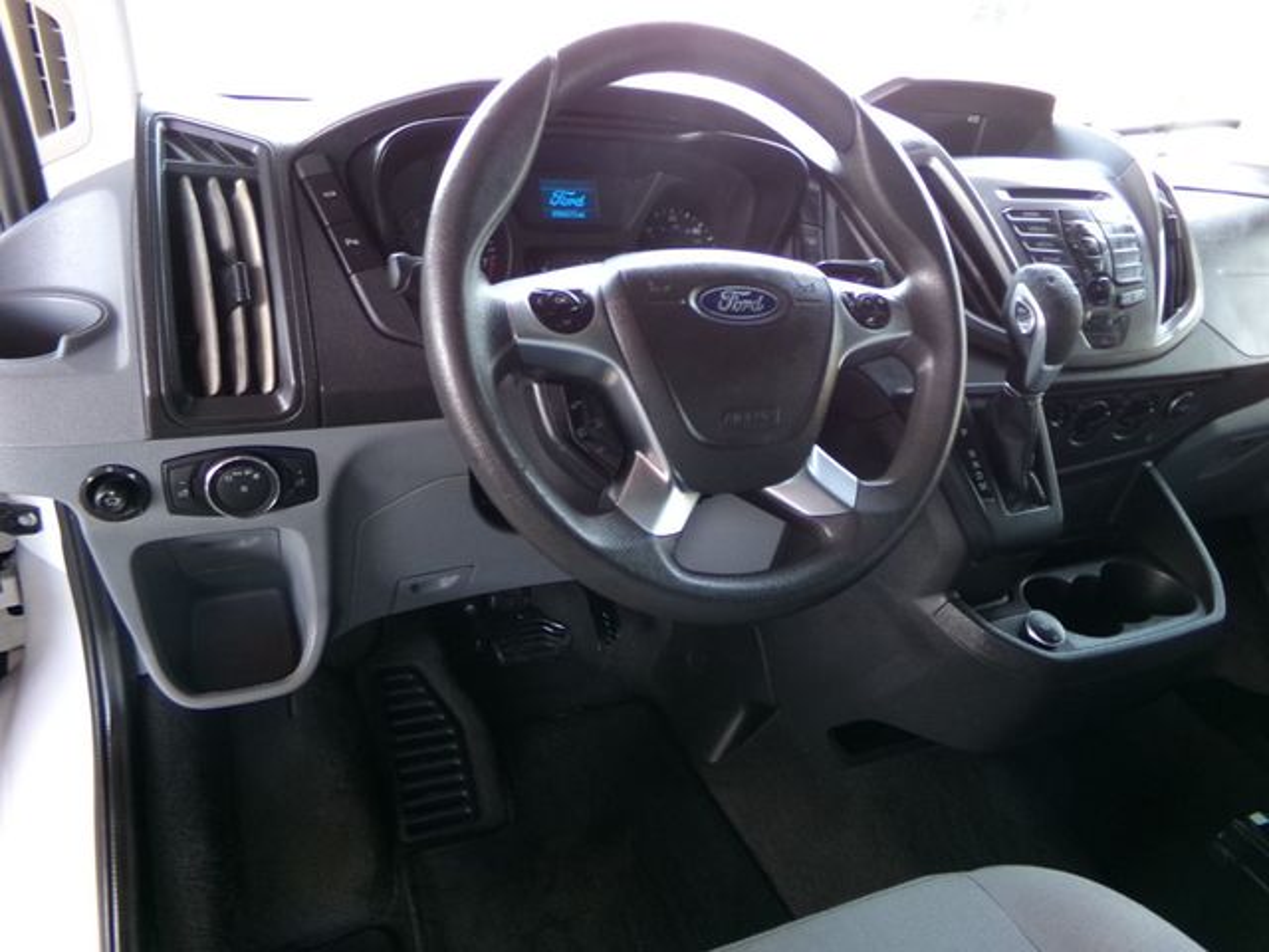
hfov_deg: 71.6
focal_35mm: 24
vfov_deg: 56.8
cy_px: 476
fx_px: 880
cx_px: 634
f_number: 3.7
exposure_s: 1/25
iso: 200
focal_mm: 4.3
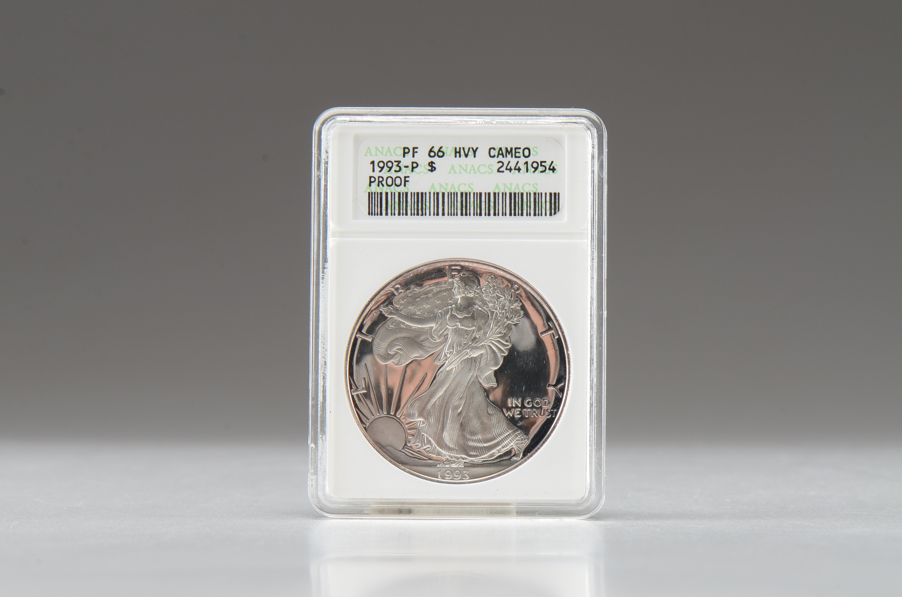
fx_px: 3188
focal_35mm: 128
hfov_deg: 16.1
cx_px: 451
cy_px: 298
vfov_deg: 10.7
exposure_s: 1/100
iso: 320
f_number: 14
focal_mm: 85
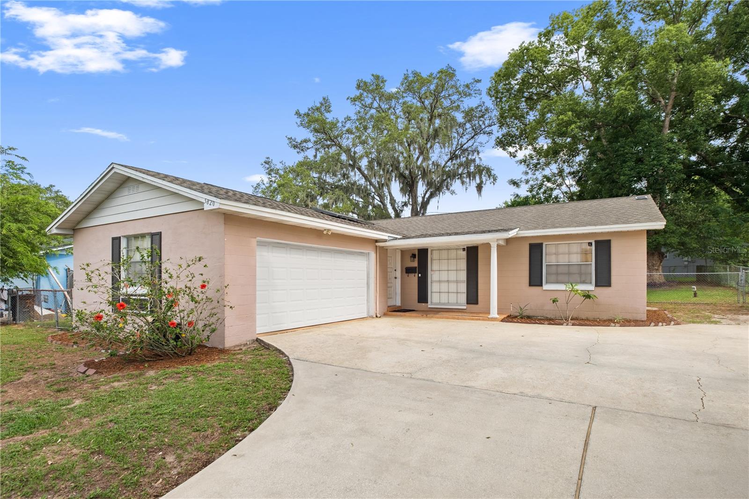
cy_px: 250
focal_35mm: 17
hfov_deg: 93.3
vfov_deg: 70.4
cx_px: 374
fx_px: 354
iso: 160
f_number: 7.1
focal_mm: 11.5
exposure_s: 1/80
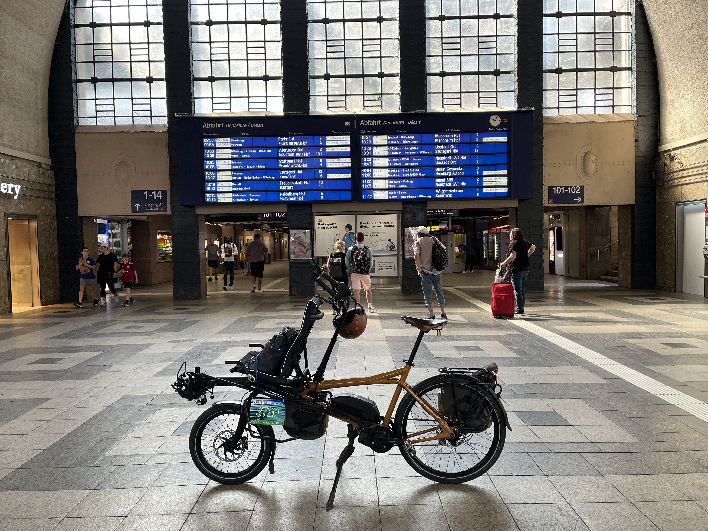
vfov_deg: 53.1
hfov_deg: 67.3
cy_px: 266
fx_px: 532
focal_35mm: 26
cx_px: 354
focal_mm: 5.1
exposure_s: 1/100
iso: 125
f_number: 1.6
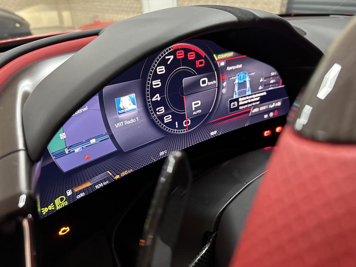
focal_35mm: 24
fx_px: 247
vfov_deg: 56.8
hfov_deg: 71.6
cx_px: 178
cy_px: 134
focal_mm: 6.86
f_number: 1.78
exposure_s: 1/51
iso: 800
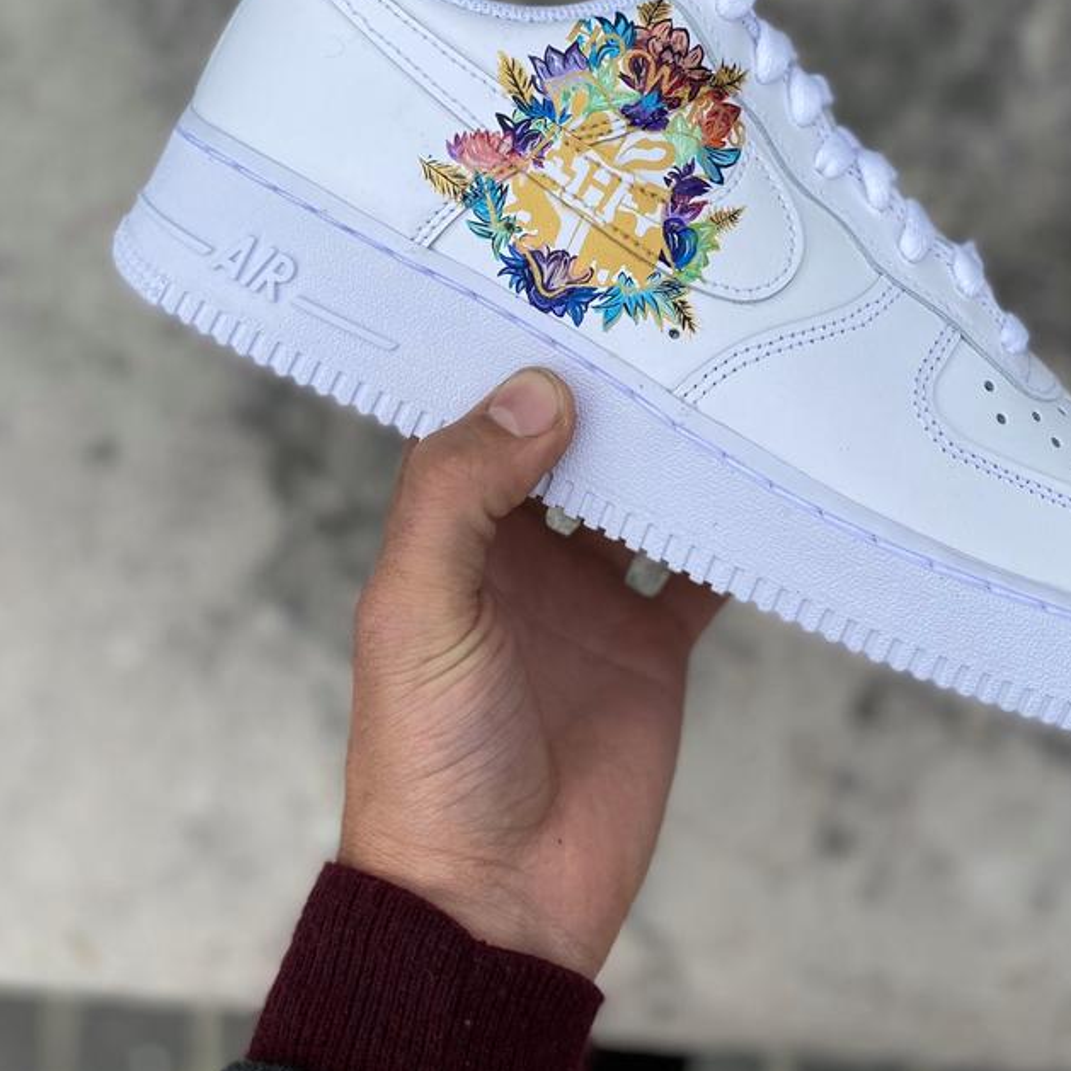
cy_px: 231
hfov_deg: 42.6
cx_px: 647
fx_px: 1365
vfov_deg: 41.2
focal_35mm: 39
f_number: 1.8
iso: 32
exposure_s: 1/799
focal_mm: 4.25
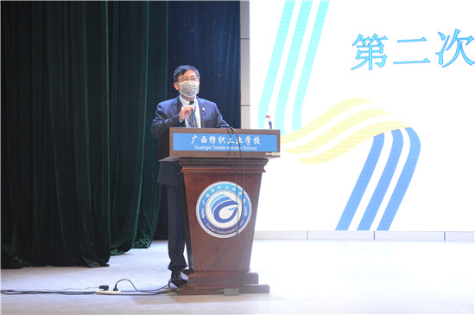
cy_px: 158
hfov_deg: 35.1
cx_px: 238
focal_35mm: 57
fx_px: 750
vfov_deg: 23.7
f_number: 4.5
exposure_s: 1/250
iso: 4500
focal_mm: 38
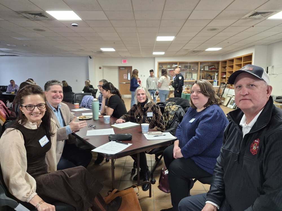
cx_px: 141
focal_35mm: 23
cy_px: 106
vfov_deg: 58.9
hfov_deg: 73.9
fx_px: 187
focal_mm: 5.4
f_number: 1.8
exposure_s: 1/120
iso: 500
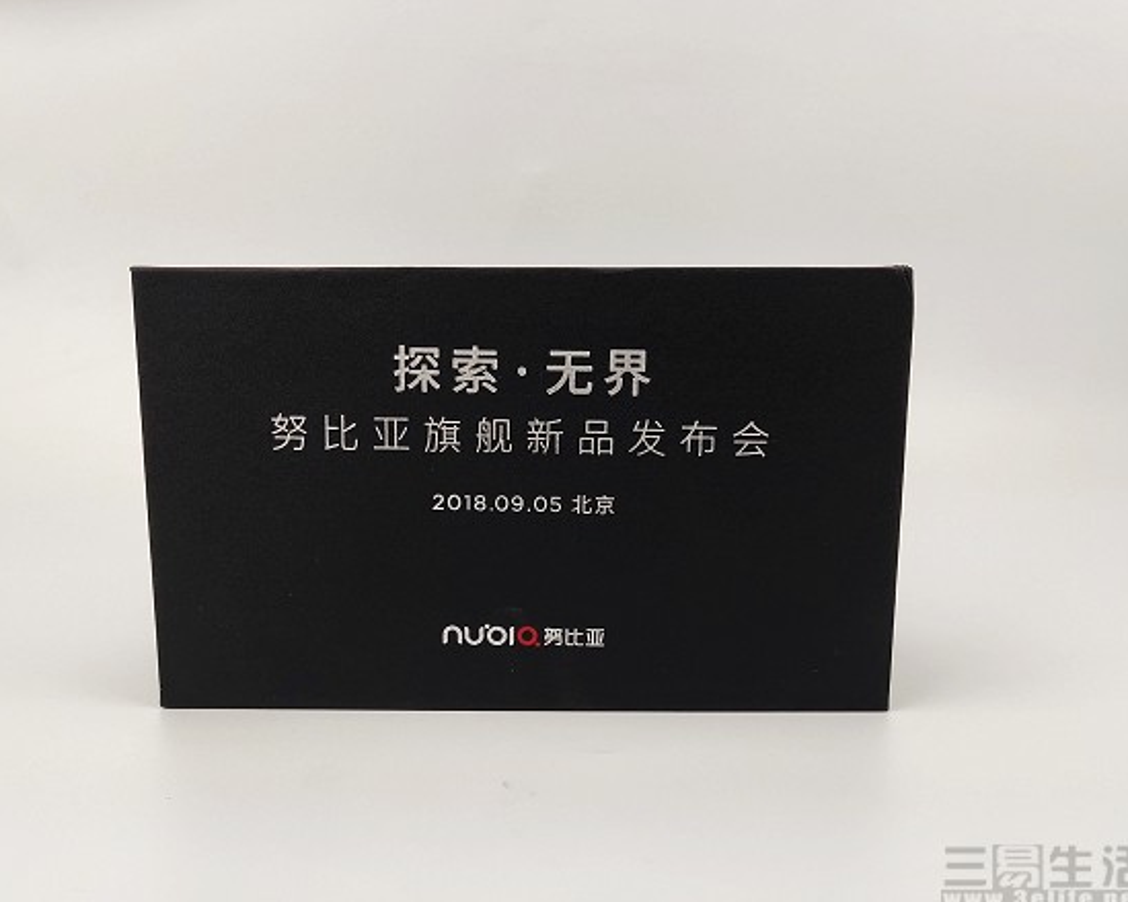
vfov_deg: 45.8
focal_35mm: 32
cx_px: 530
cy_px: 446
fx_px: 1068
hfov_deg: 55.6
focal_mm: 4.35
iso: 54
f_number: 1.8
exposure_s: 1/100
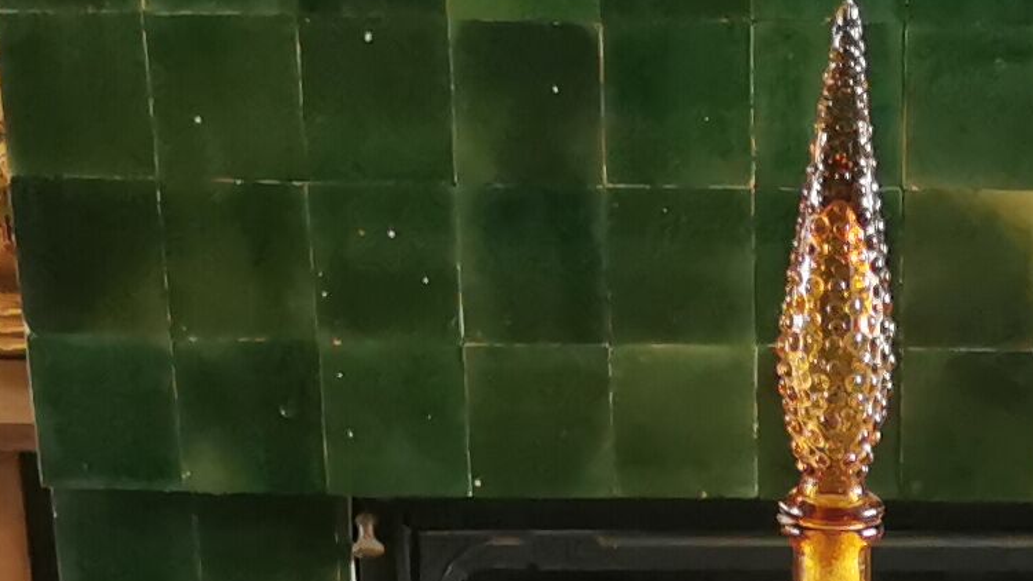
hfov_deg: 14.9
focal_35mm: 143
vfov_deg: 7.4
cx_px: 894
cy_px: 1824
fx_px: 3917
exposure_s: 1/120
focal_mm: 5.56
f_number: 1.6
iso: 160
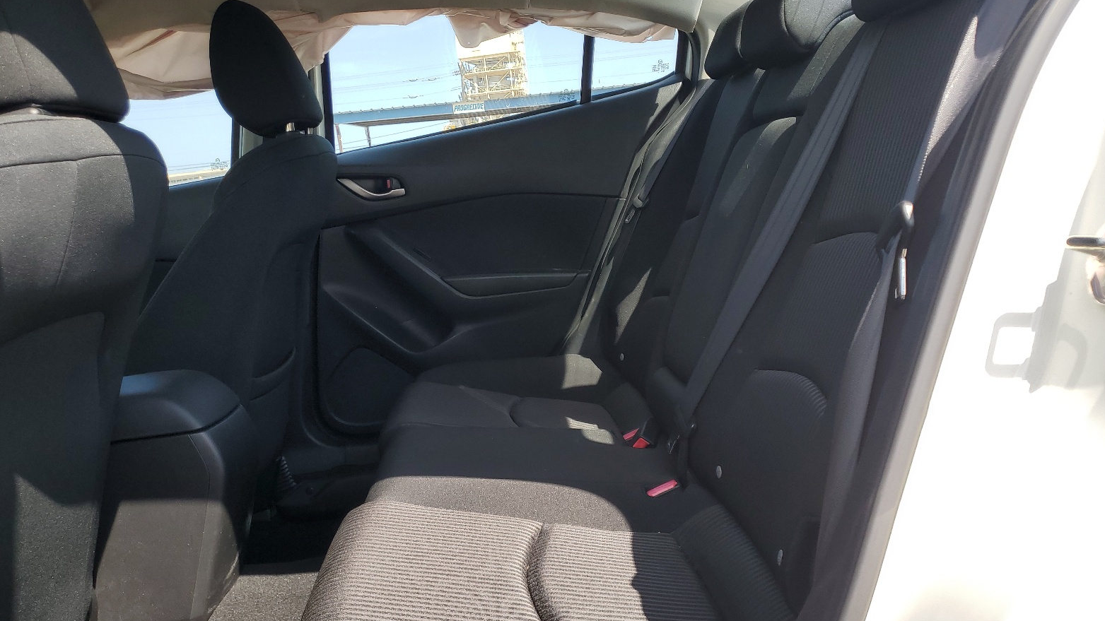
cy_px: 285
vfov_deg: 40.1
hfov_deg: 66.1
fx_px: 850
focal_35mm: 29
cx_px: 560
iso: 50
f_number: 1.5
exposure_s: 1/1000
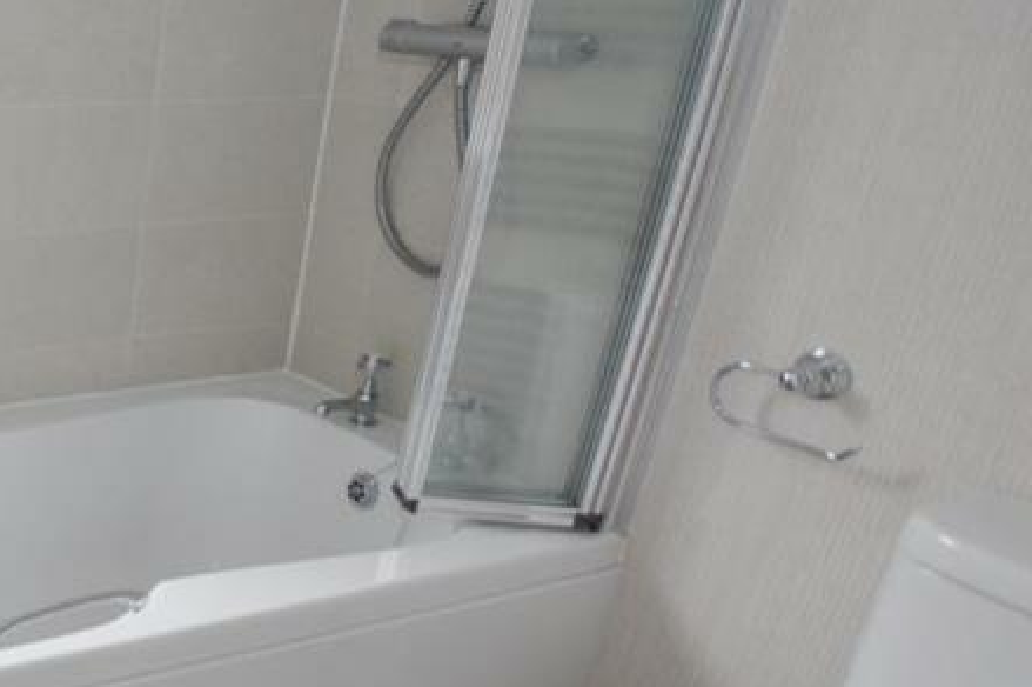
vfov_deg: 37.7
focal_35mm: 35
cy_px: 383
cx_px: -153
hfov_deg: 41.1
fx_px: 1003
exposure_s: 1/250
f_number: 3.5
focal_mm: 10
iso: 640
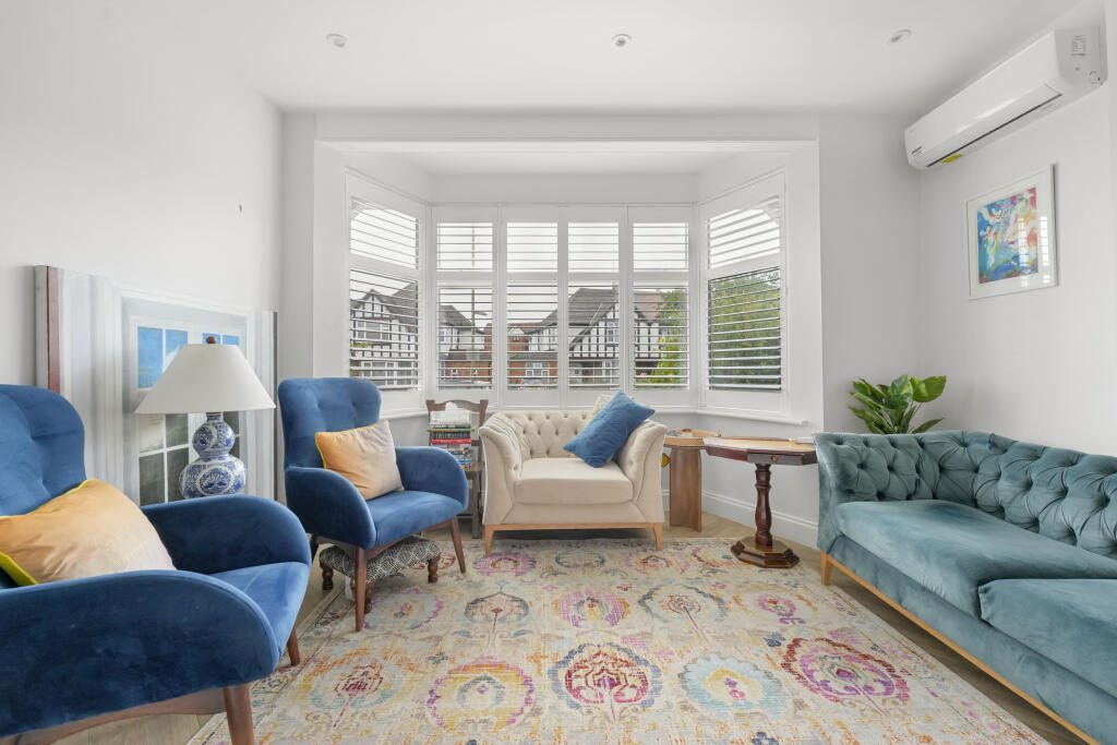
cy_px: 372
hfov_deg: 104.2
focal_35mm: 14
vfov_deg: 81.2
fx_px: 434
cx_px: 558
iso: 1250
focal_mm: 14
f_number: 7.1
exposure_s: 1/20
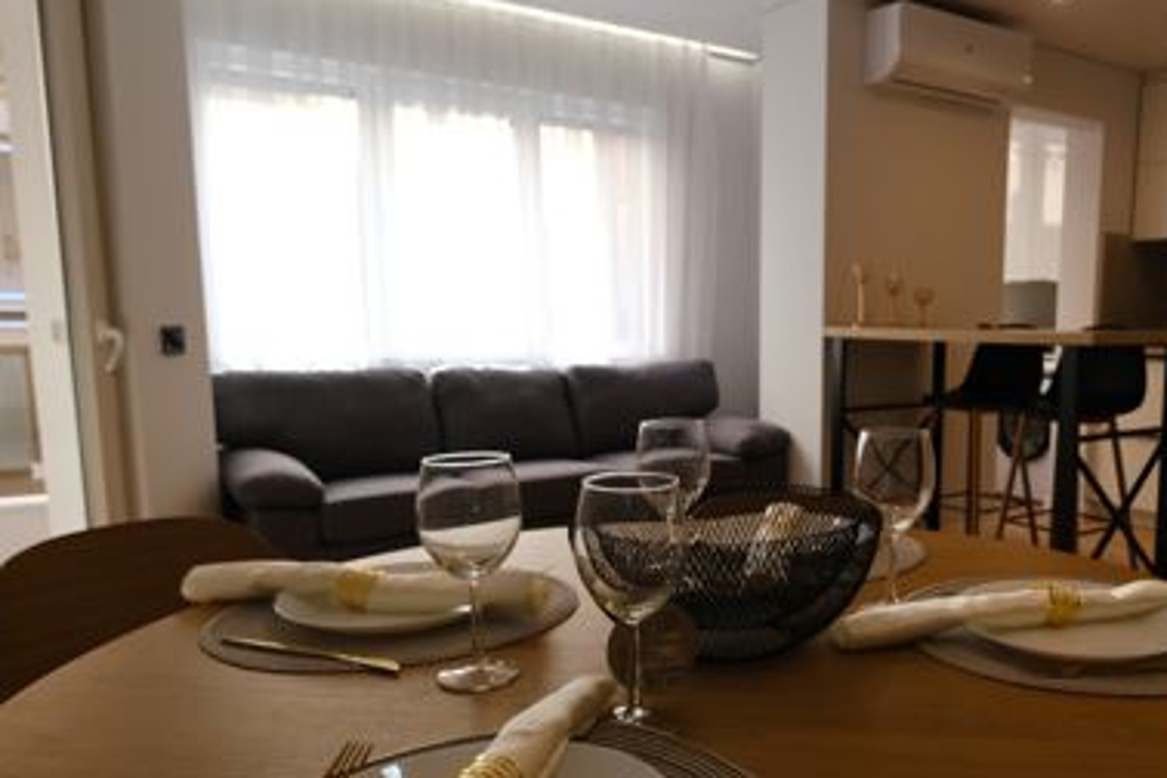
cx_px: 817
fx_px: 908
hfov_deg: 63.1
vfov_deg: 46.1
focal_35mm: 28
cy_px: 466
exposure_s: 1/60
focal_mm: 10
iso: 160
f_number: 5
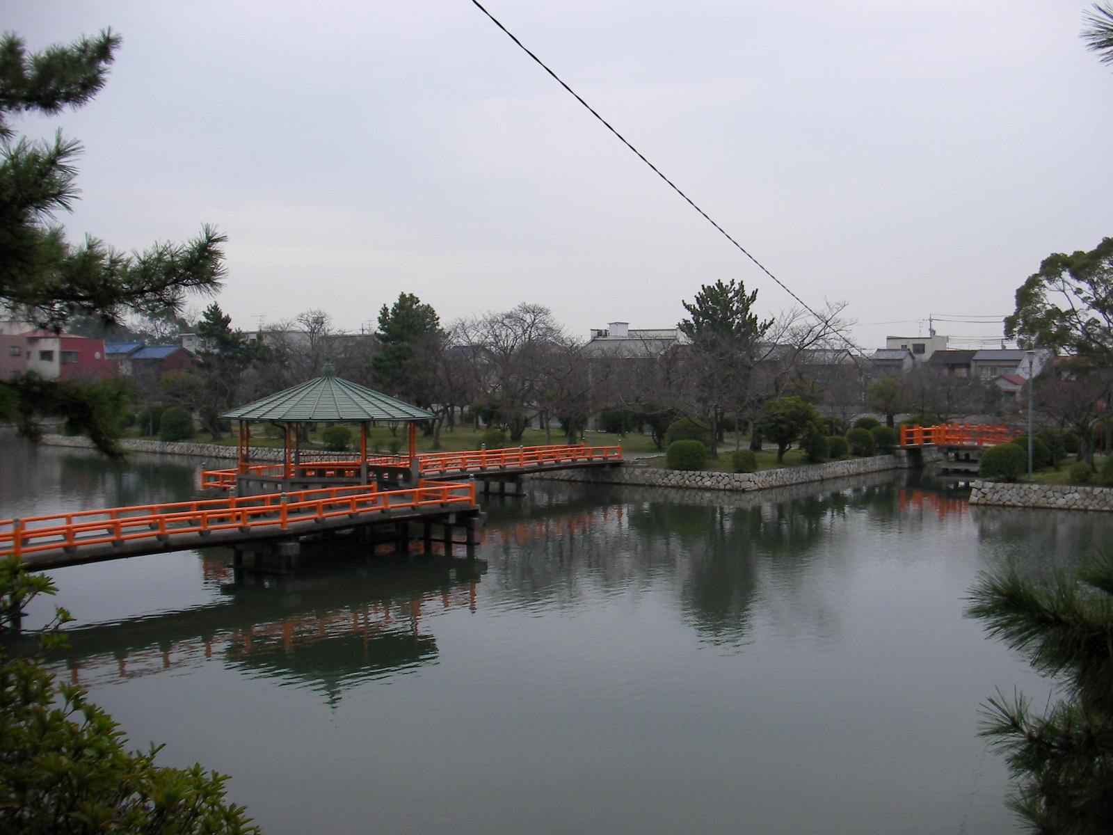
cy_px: 418
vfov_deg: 35.1
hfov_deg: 45.8
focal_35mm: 41
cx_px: 556
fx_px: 1318
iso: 50
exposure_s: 1/202
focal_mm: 6.3
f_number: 3.5
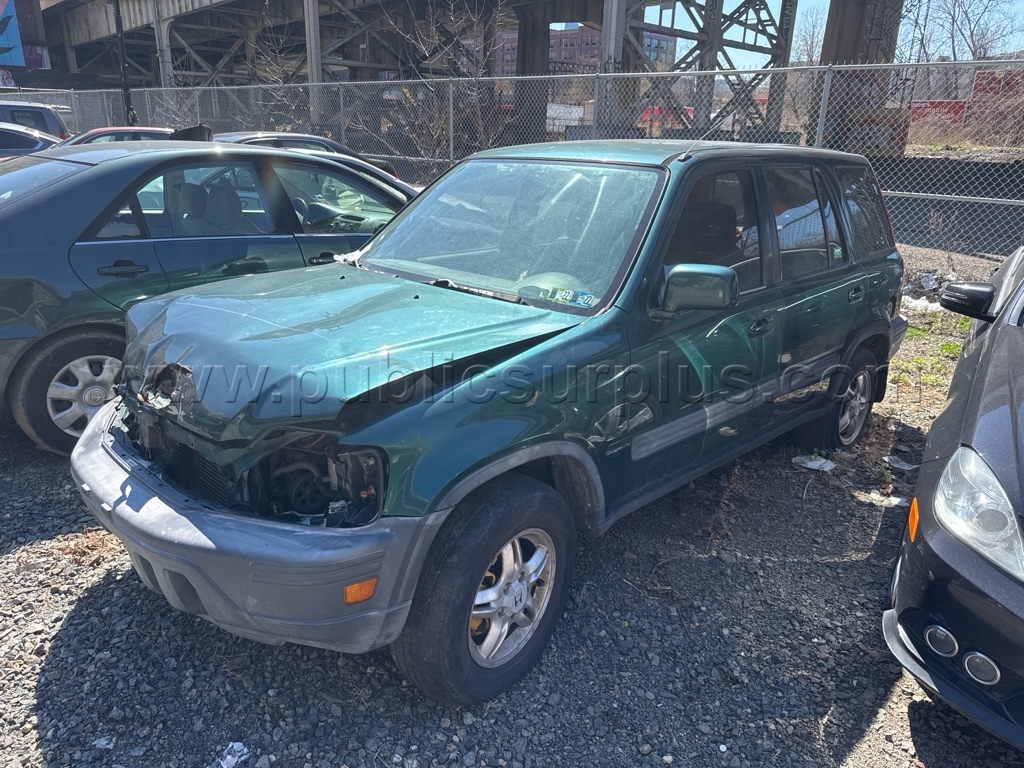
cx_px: 512
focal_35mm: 24
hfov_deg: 71.6
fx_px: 710
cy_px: 384
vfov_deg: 56.8
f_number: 1.78
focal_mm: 6.76
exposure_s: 1/1524
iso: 80
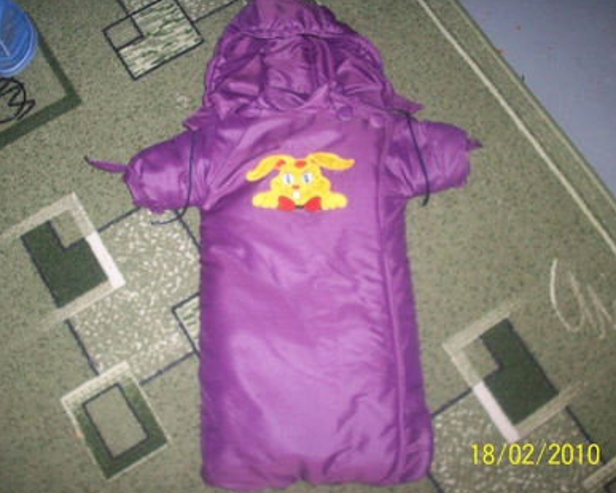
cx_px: 293
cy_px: 237
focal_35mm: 42
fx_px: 766
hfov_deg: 43.8
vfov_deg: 35.7
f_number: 2.8
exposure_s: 1/64
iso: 200
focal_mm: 6.2
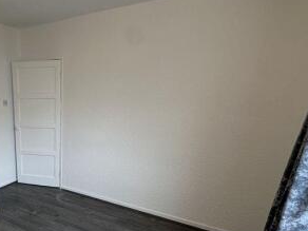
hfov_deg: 56.4
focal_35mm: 28
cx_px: 42
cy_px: 168
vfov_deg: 48.2
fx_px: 249
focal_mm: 2.22
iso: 160
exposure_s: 1/100
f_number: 2.2
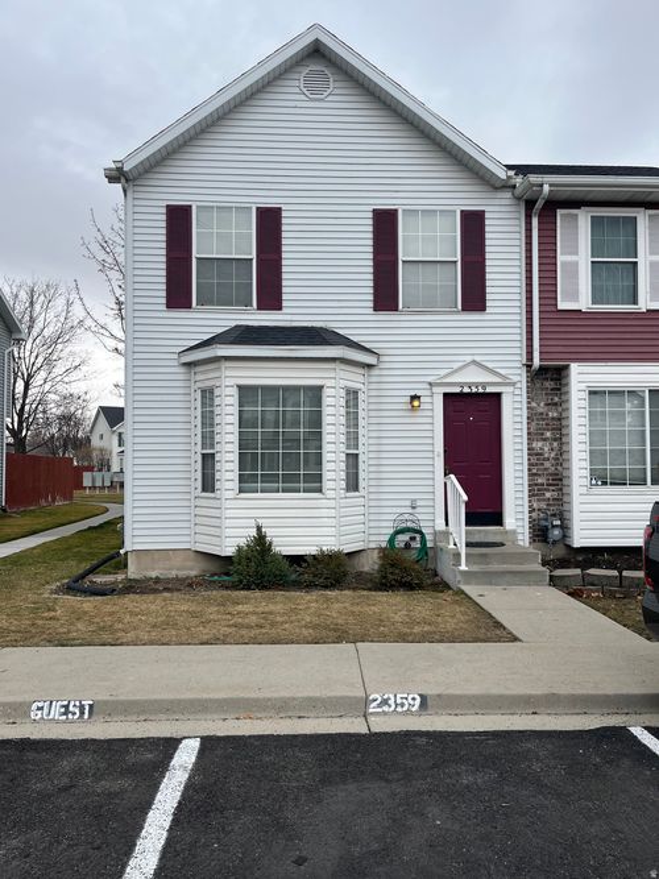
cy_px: 440
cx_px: 330
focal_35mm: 26
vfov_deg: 67.3
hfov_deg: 53.0
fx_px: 660
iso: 50
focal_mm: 5.1
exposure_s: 1/1372
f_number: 1.6
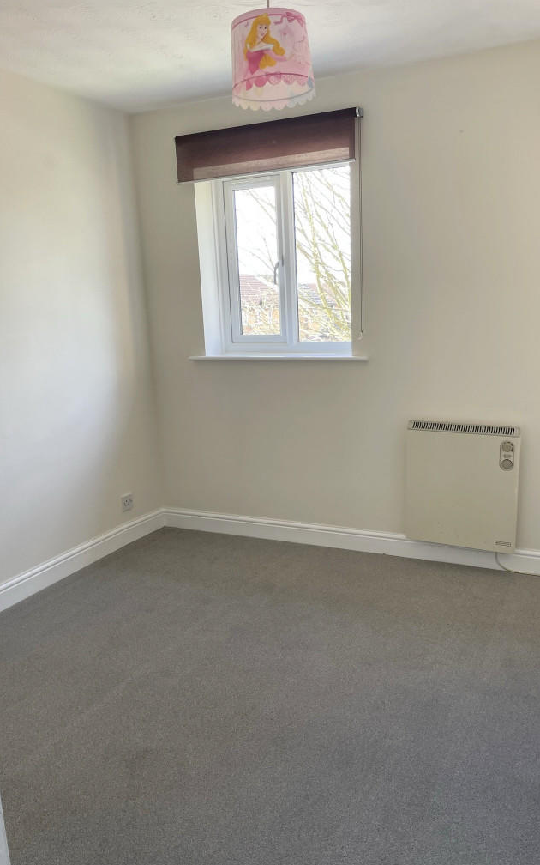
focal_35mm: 28
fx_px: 659
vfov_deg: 66.5
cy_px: 432
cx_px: 287
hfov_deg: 44.5
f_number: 1.6
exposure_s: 1/121
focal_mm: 4.2
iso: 80
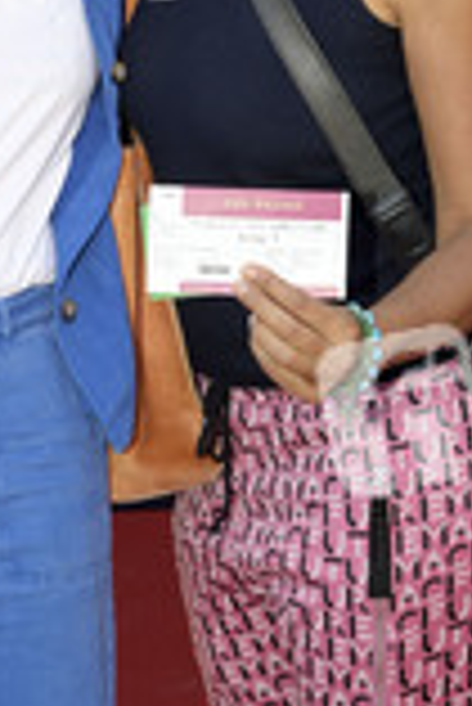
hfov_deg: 9.8
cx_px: 139
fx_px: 2747
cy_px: 166
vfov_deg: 14.6
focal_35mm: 140
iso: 640
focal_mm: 55
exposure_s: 1/200
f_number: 8
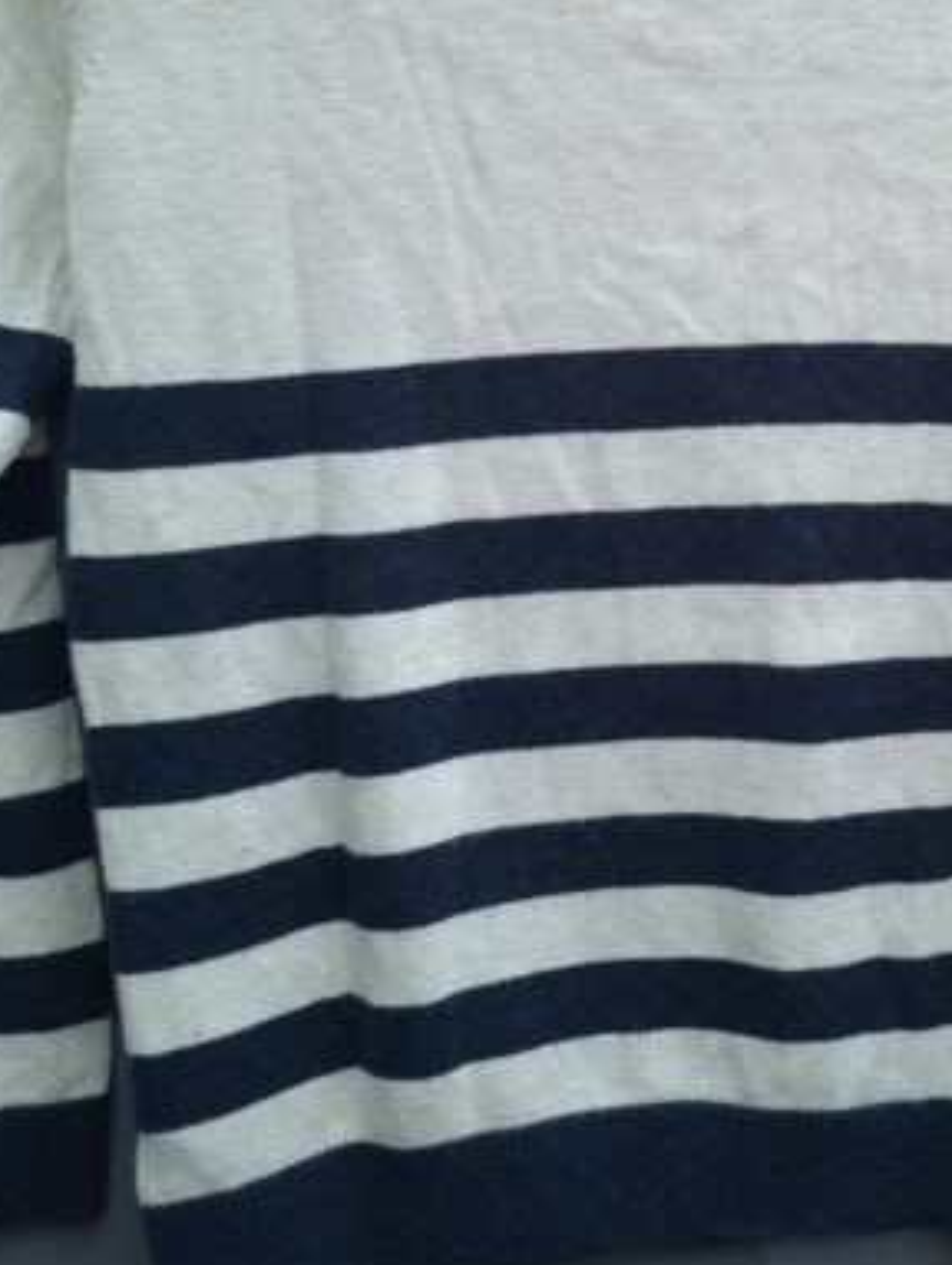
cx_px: 810
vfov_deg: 38.7
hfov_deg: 29.4
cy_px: 337
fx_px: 1757
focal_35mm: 48
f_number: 1.8
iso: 250
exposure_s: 1/100
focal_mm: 5.54
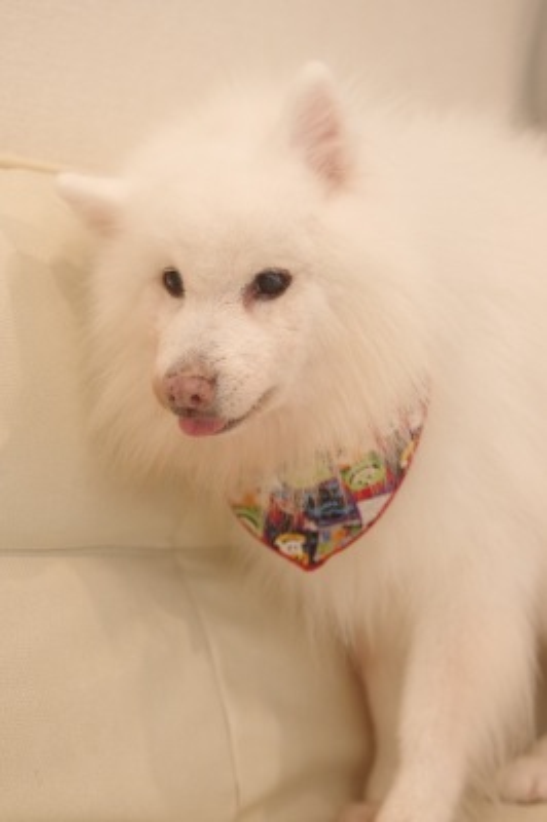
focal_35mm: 82
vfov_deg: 24.8
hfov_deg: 16.6
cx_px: 274
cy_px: 411
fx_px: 1872
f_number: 2.8
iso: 3200
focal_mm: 55
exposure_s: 1/100
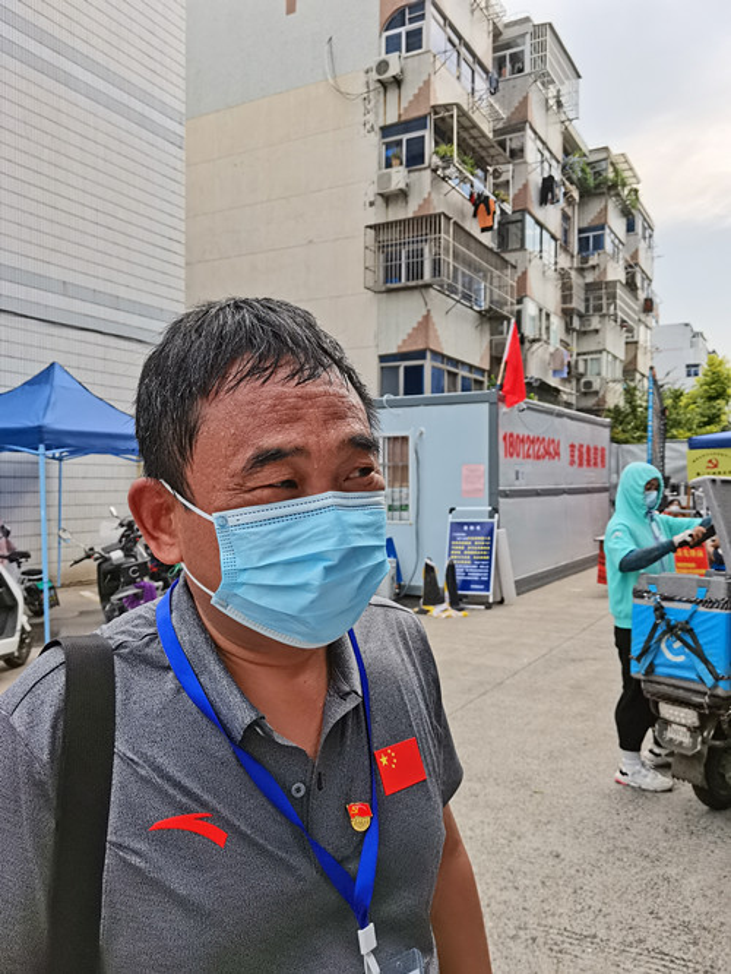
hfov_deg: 51.4
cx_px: 366
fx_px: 760
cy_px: 487
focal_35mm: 27
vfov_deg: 65.3
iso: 50
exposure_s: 1/437
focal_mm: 4.94
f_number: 1.9
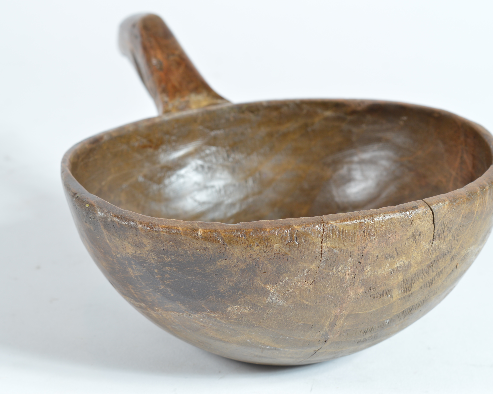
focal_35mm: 82
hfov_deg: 23.3
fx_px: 1196
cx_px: 242
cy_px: 196
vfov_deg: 18.7
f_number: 10
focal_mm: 48
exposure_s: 1/100
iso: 100
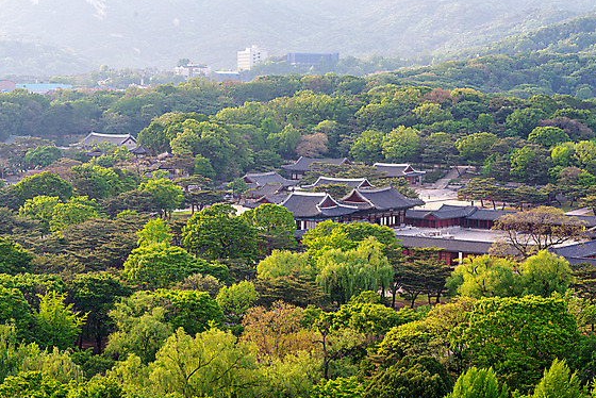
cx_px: 317
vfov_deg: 15.0
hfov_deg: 22.4
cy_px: 193
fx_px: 1507
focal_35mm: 91
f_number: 10
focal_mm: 85
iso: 200
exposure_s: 1/100
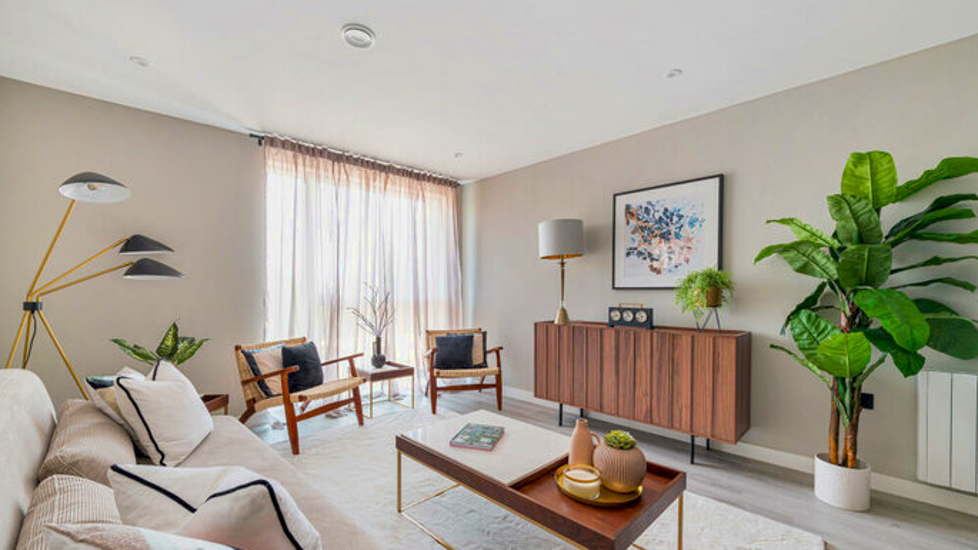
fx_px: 389
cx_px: 485
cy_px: 294
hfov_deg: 103.0
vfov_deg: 70.4
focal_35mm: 15
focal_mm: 14
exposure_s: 1
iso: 125
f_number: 10
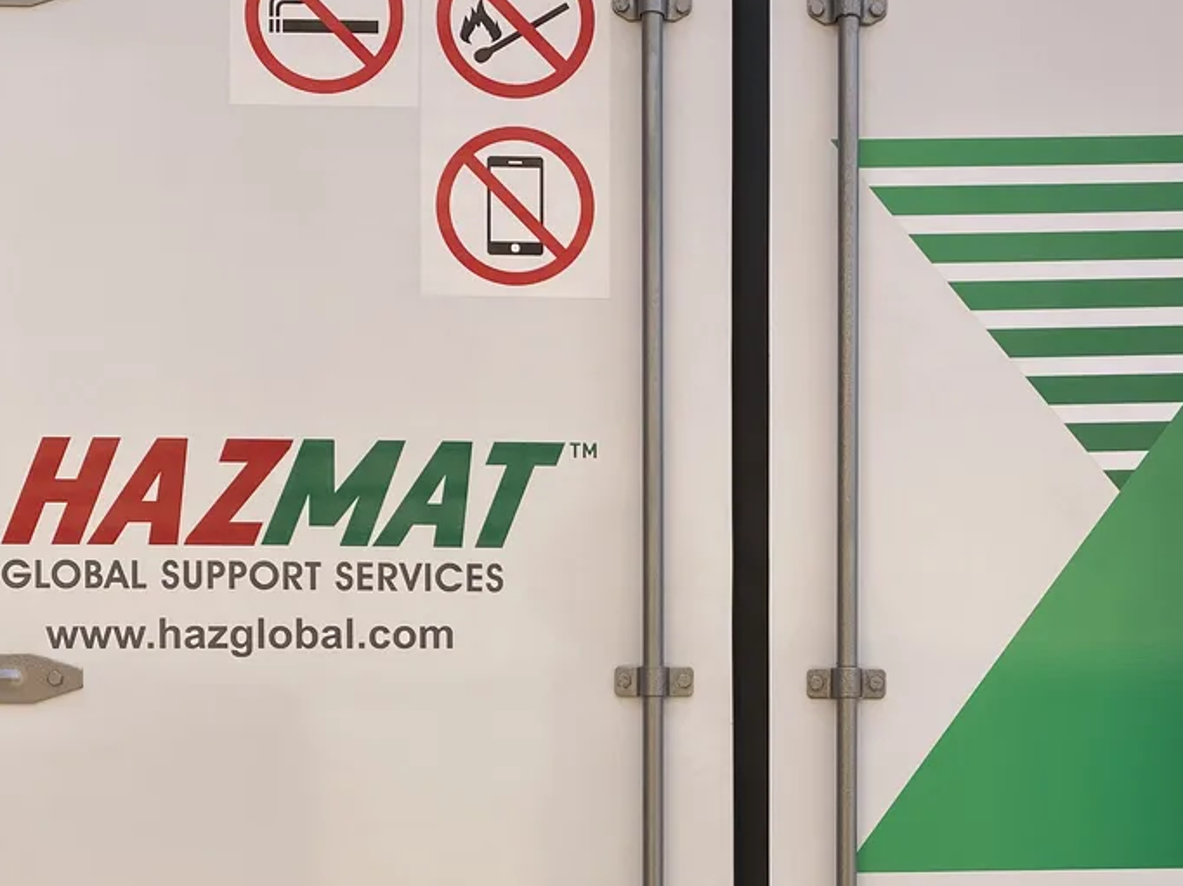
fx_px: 2084
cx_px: 798
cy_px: 780
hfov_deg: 31.4
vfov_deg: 23.4
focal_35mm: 61
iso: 32
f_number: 1.8
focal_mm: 4.25
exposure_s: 1/1103
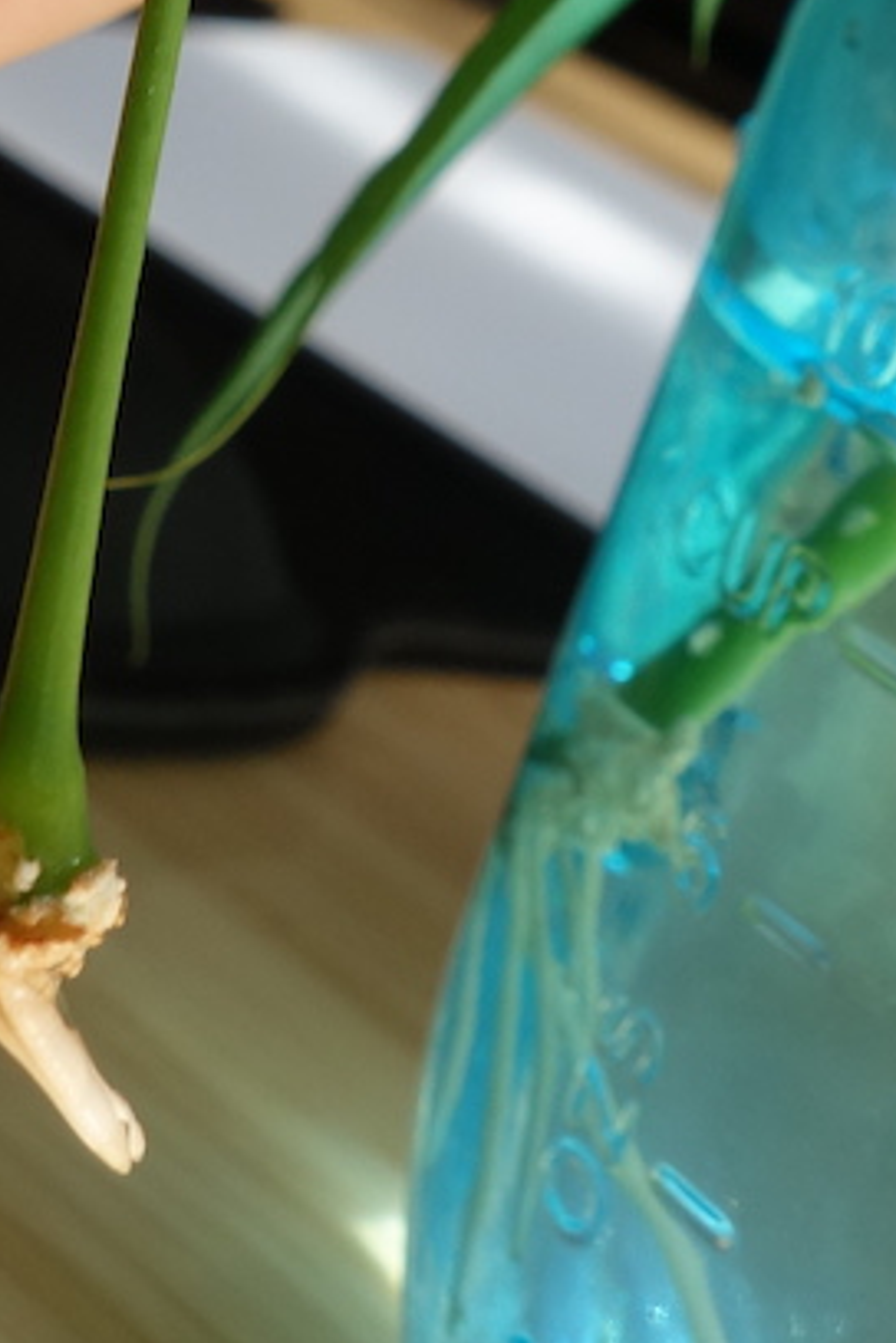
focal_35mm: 103
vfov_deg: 17.4
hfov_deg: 13.2
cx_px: 721
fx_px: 3845
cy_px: -793
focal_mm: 10.4
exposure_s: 1/250
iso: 320
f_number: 5
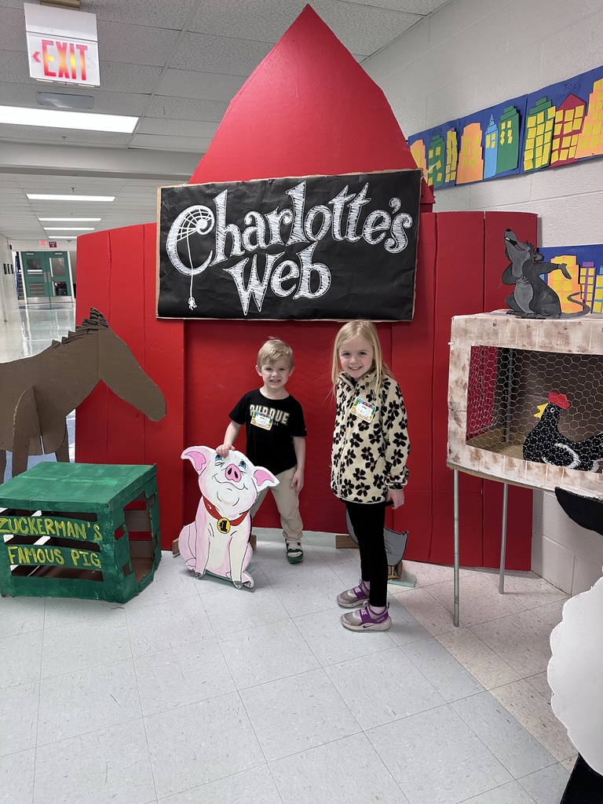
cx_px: 302
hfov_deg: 56.8
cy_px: 402
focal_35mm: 24
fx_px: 557
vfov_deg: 71.6
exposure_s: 1/60
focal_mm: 6.86
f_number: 1.78
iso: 200
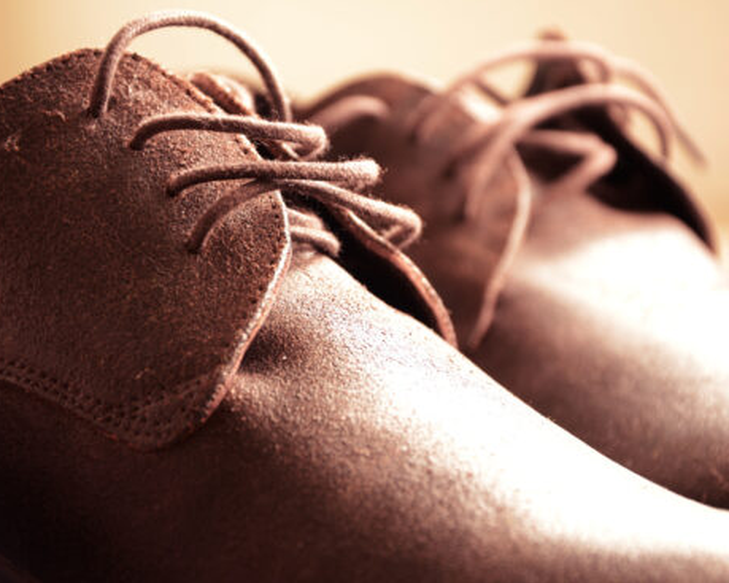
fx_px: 2589
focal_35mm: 120
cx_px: 373
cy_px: 293
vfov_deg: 12.8
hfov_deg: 16.0
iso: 200
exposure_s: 1/10
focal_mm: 70
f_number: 5.3
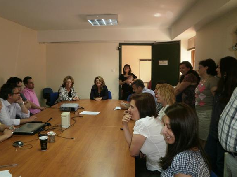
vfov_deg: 48.2
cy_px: 85
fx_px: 198
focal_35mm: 29
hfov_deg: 61.6
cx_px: 107
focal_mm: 4.65
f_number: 2.6
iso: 100
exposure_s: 1/30
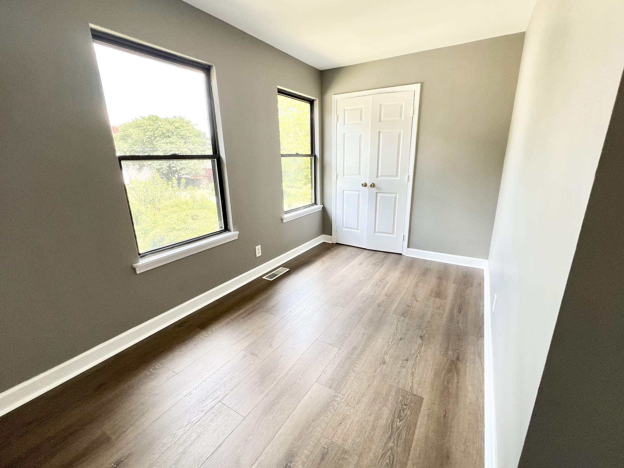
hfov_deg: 102.0
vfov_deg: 85.7
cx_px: 319
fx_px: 252
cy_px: 232
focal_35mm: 14
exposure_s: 1/99
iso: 50
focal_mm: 1.57
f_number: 1.8
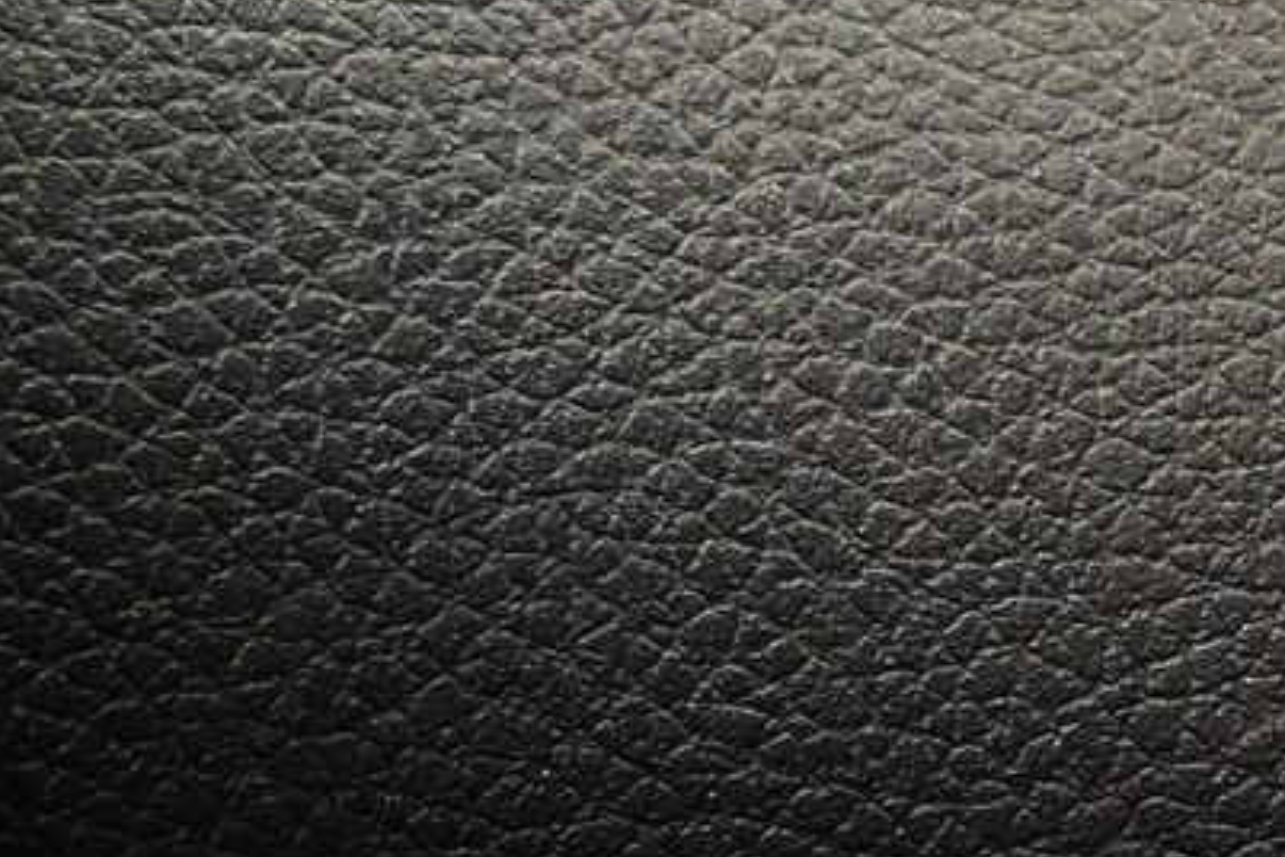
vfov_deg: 9.4
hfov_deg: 14.1
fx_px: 4962
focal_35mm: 139
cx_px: 1688
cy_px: 1525
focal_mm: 23
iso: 1800
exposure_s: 1/40
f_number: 4.2
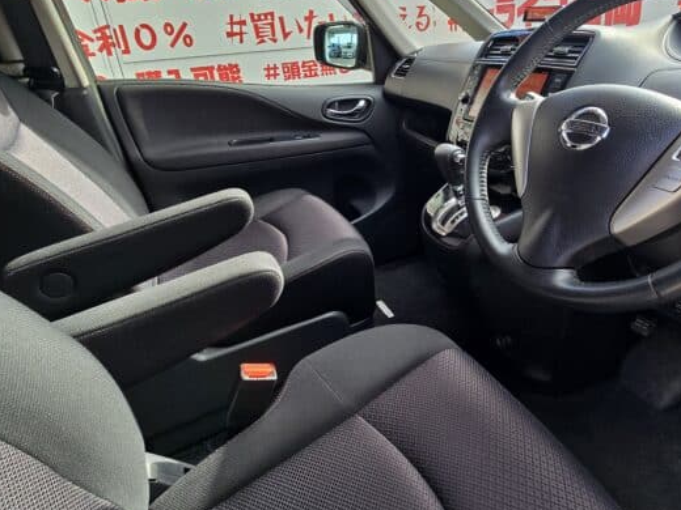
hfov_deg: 80.8
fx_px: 393
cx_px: 406
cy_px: 208
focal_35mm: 20
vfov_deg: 65.4
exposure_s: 1/133
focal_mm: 2.2
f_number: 2.2
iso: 50
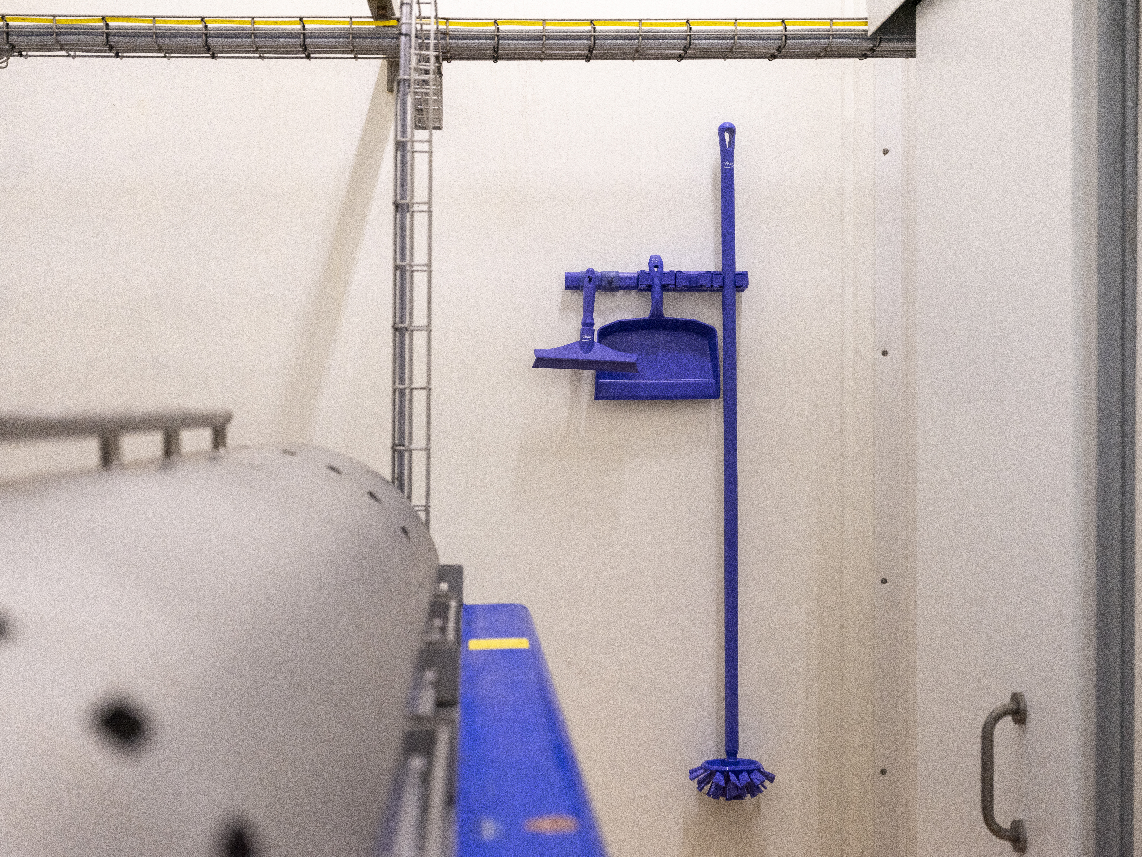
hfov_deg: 40.4
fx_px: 1551
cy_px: 433
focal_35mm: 47
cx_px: 562
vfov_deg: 30.9
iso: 1000
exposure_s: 1/125
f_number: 4
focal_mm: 58.6
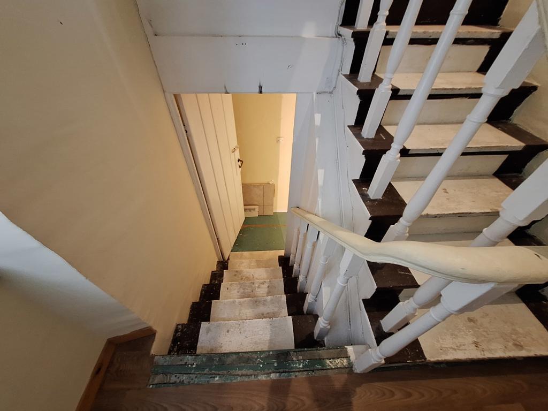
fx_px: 206
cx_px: 274
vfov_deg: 89.9
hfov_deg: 106.2
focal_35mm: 13
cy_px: 206
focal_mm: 1.74
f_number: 2.2
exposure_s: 1/25
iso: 400
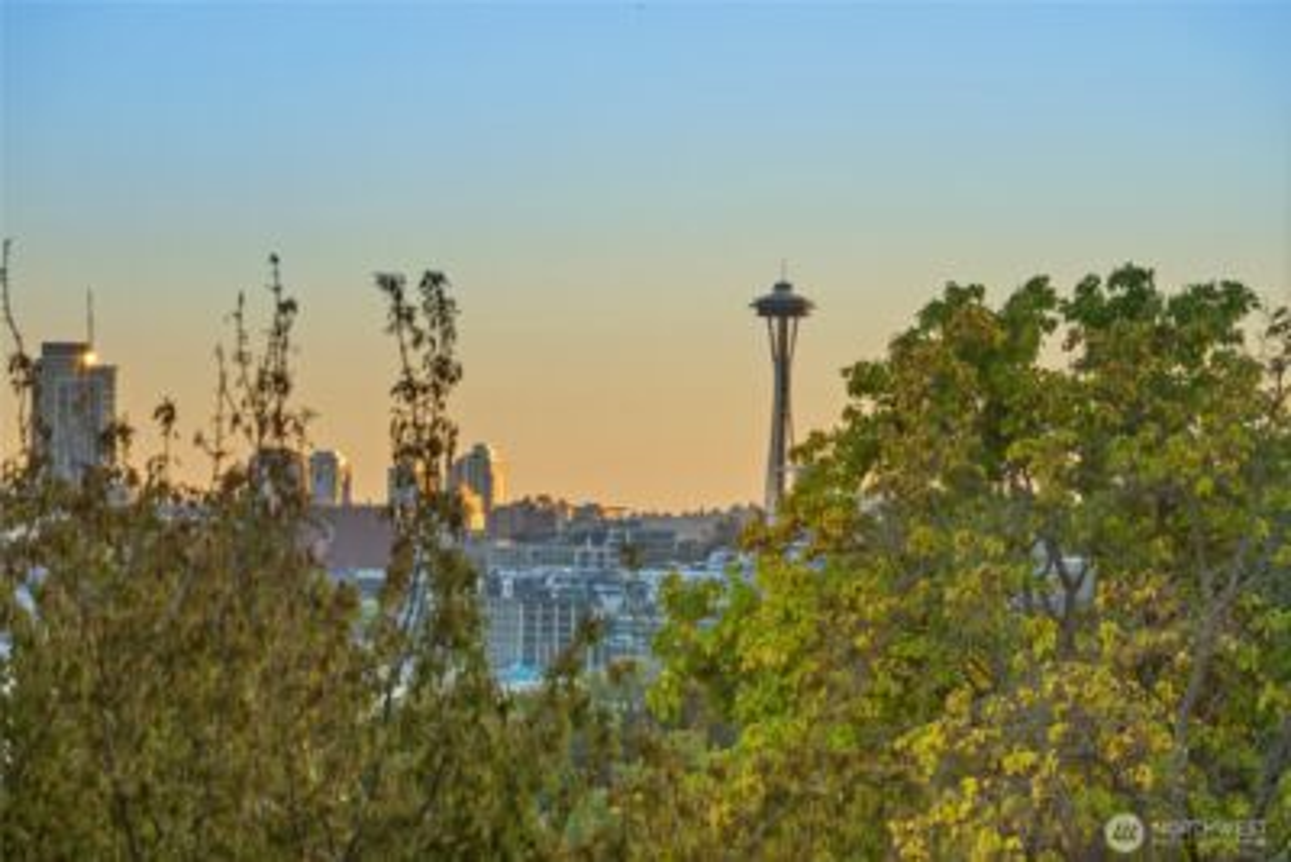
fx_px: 7174
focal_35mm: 200
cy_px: 431
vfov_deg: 6.9
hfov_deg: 10.3
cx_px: 646
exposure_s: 1/60
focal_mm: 200
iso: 320
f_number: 9
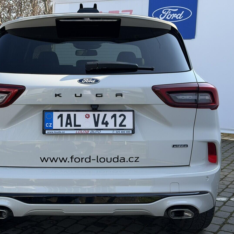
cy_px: 118
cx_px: 90
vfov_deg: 30.0
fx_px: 436
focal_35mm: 57
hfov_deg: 29.9
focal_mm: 6.76
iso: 64
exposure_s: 1/1543
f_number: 1.78
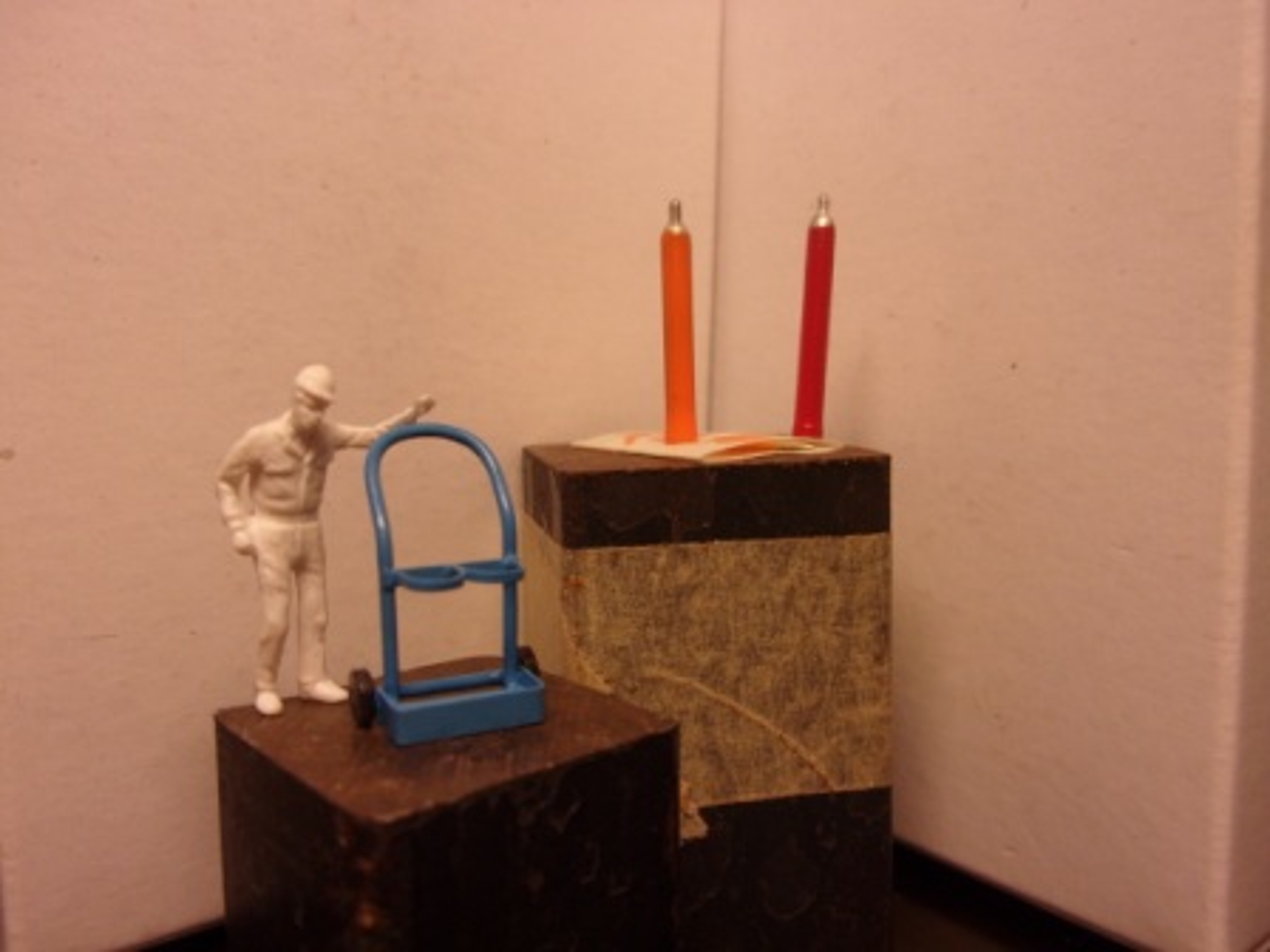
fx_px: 1027
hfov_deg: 63.4
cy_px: 476
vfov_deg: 49.7
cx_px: 635
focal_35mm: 28
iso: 80
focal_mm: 5.1
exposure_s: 1/56
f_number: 3.9
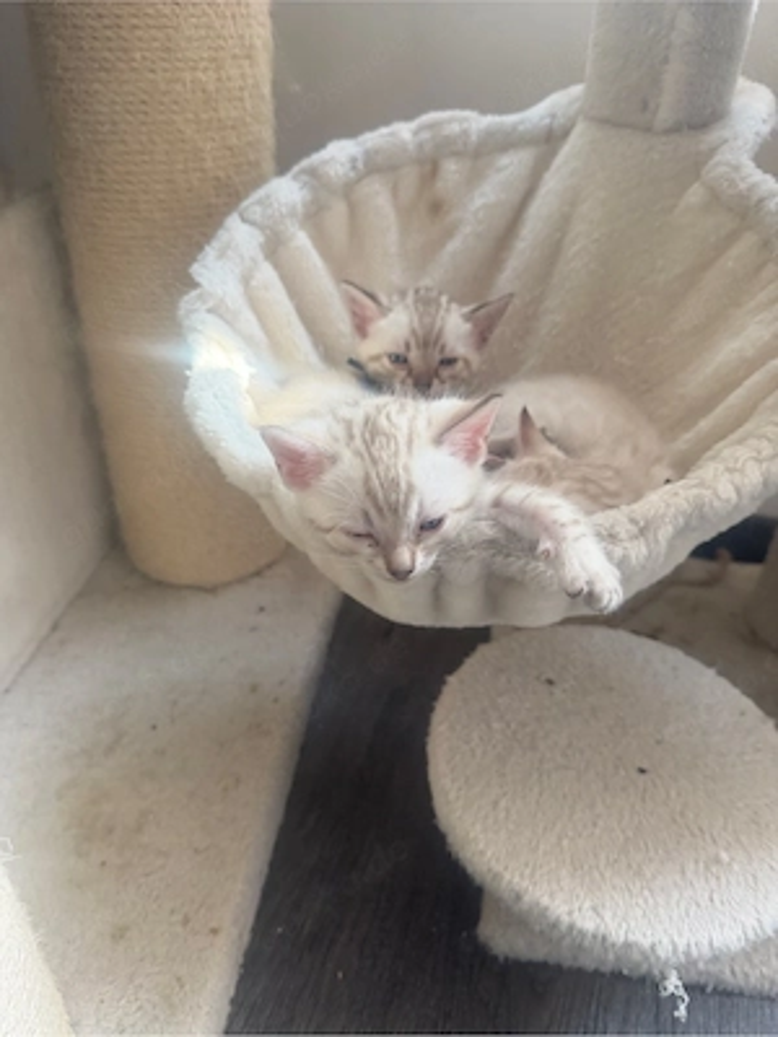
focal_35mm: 24
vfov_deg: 71.6
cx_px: 389
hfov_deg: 56.8
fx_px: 719
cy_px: 518
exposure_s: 1/103
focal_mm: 6.76
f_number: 1.78
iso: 200
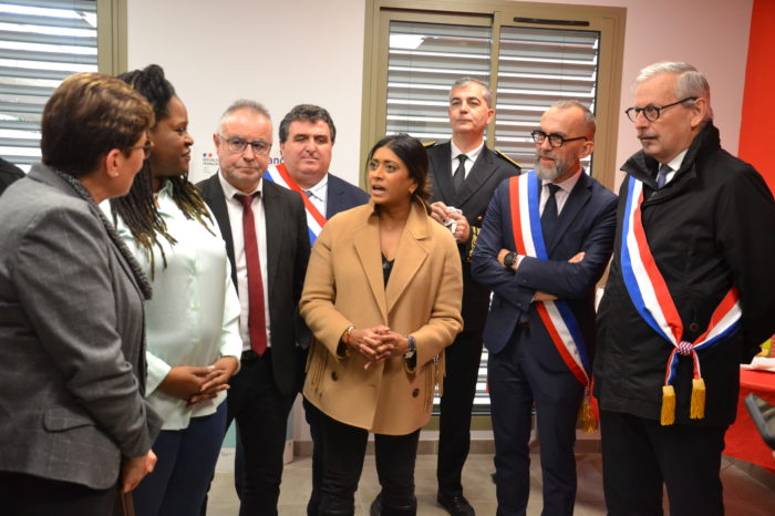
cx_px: 388
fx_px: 807
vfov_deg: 35.5
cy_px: 258
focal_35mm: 38
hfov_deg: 51.3
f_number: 4
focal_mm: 25
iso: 1600
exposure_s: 1/60
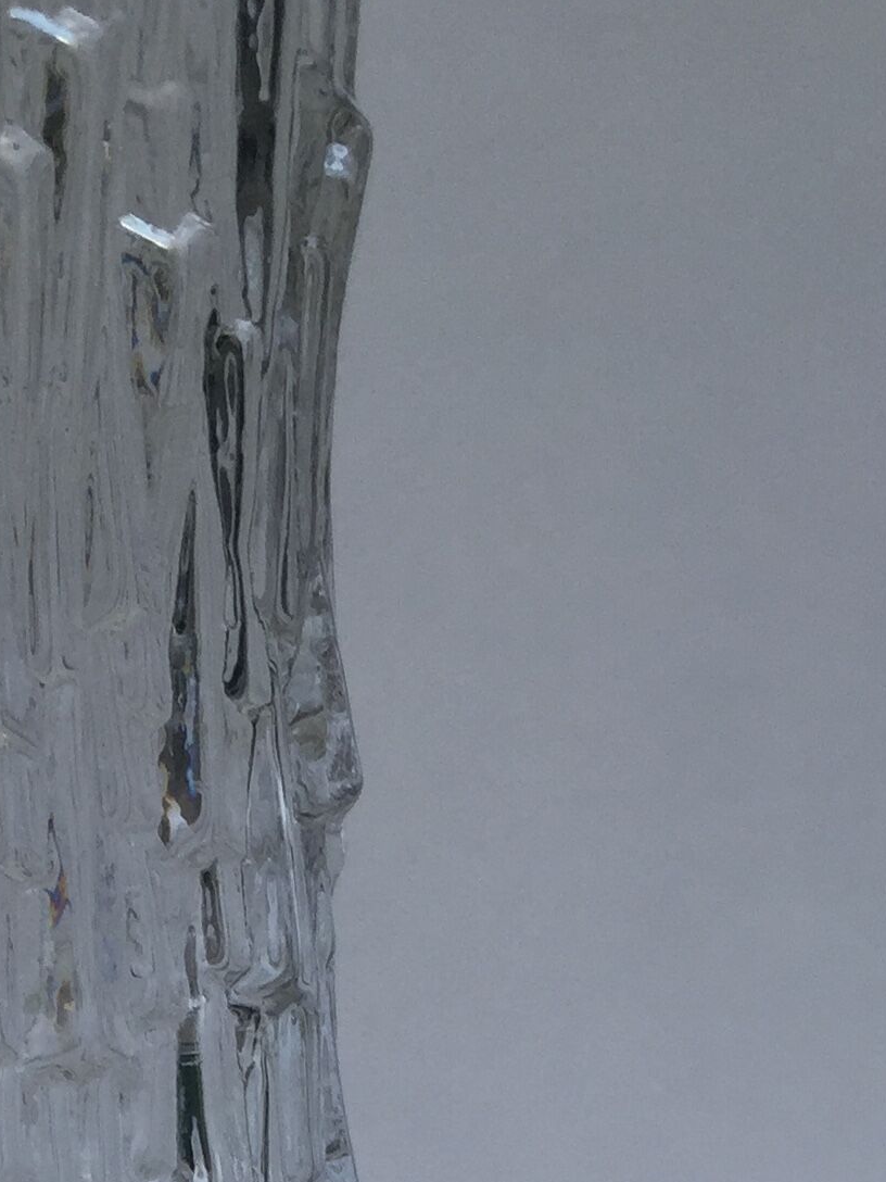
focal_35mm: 87
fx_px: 2969
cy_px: 1659
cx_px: 65
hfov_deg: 16.7
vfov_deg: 20.1
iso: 32
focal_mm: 4.15
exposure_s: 1/50
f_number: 2.2
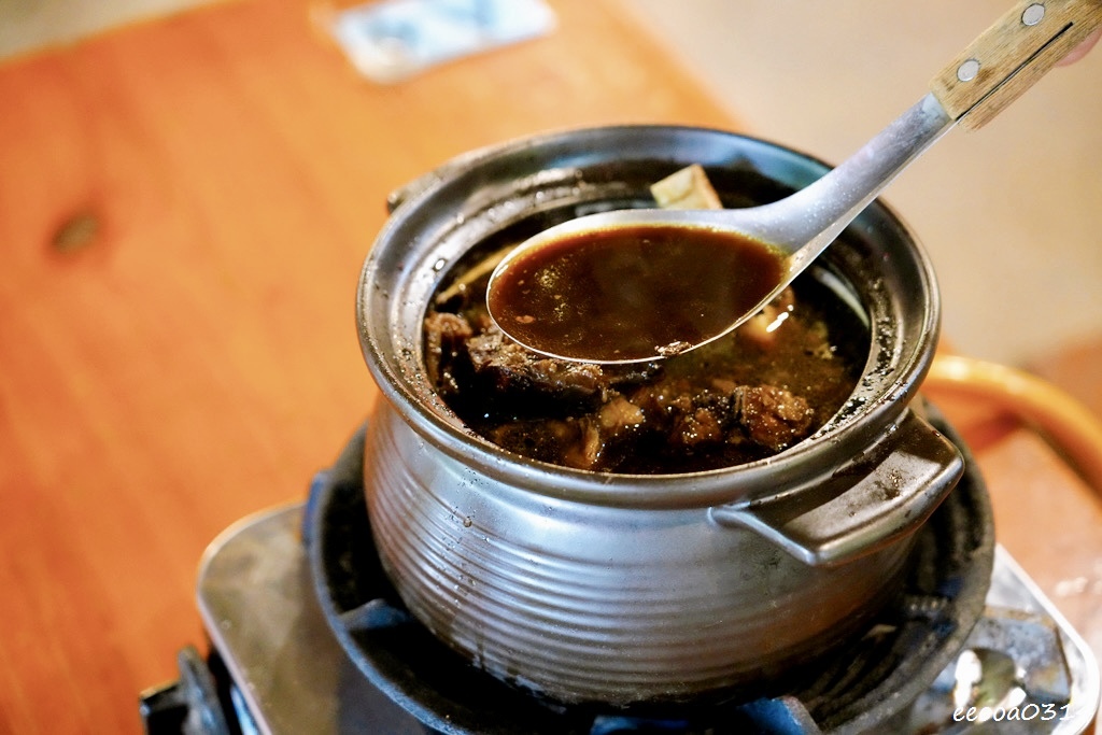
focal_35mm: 82
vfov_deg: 16.7
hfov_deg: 24.8
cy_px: 368
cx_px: 551
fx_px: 2510
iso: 6400
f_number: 4
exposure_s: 1/100
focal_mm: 82
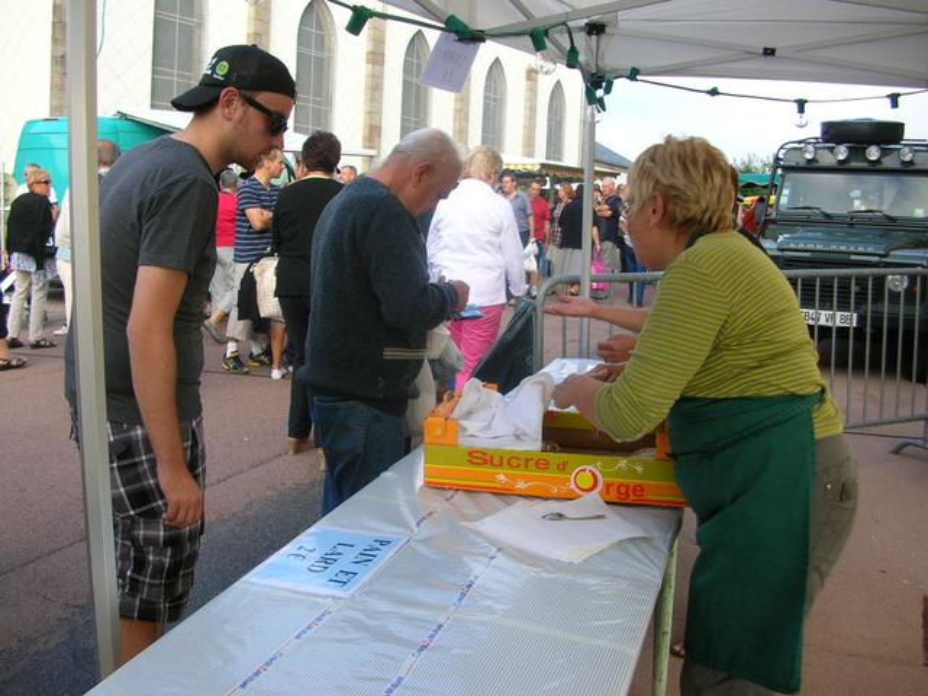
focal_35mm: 35
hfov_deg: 52.6
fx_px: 938
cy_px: 348
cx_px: 464
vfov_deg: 40.7
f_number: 2.8
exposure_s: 1/166
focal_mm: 5.8
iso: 50
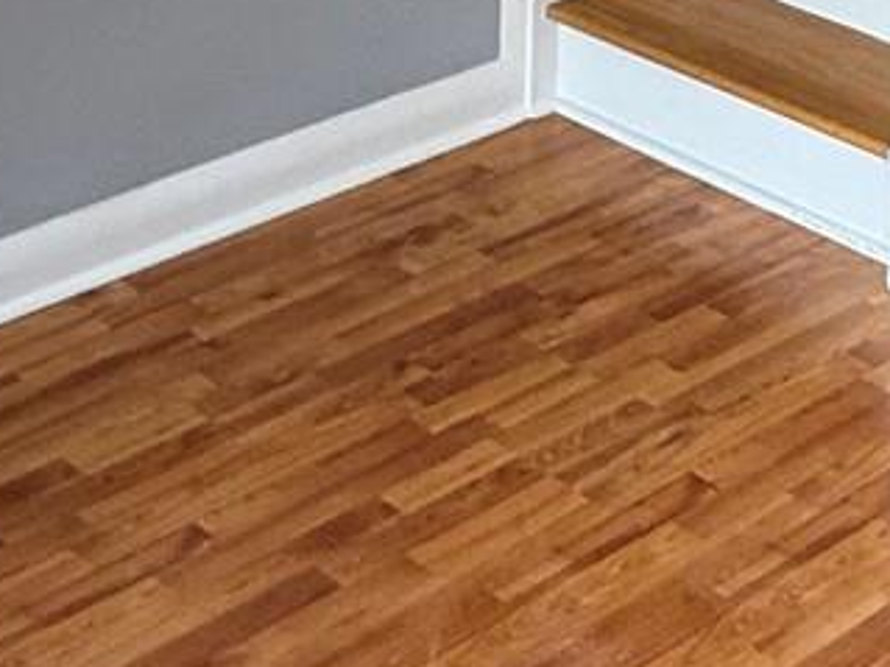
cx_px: 1208
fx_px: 2313
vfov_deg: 13.0
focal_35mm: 90
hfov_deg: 19.7
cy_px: -868
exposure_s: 1/120
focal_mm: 2.22
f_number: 2.2
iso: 160
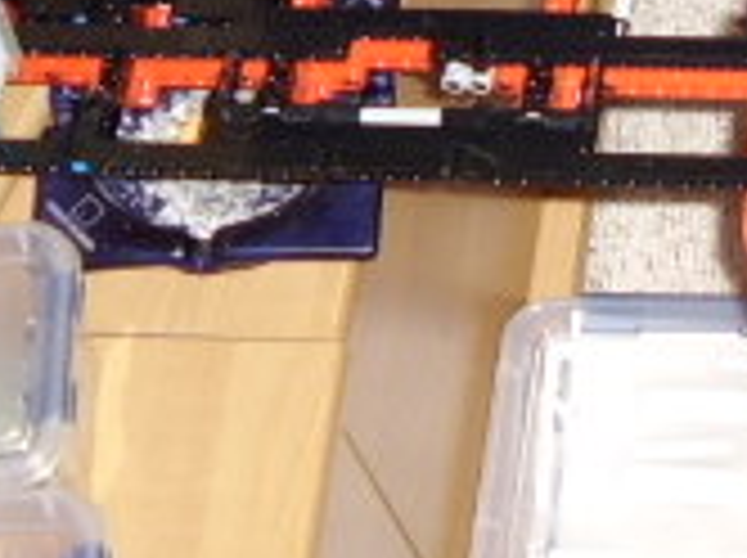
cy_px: -36
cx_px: 1282
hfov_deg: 15.1
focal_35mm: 116
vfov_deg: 12.5
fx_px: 2500
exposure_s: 1/30
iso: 183
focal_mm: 5.8
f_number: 2.9
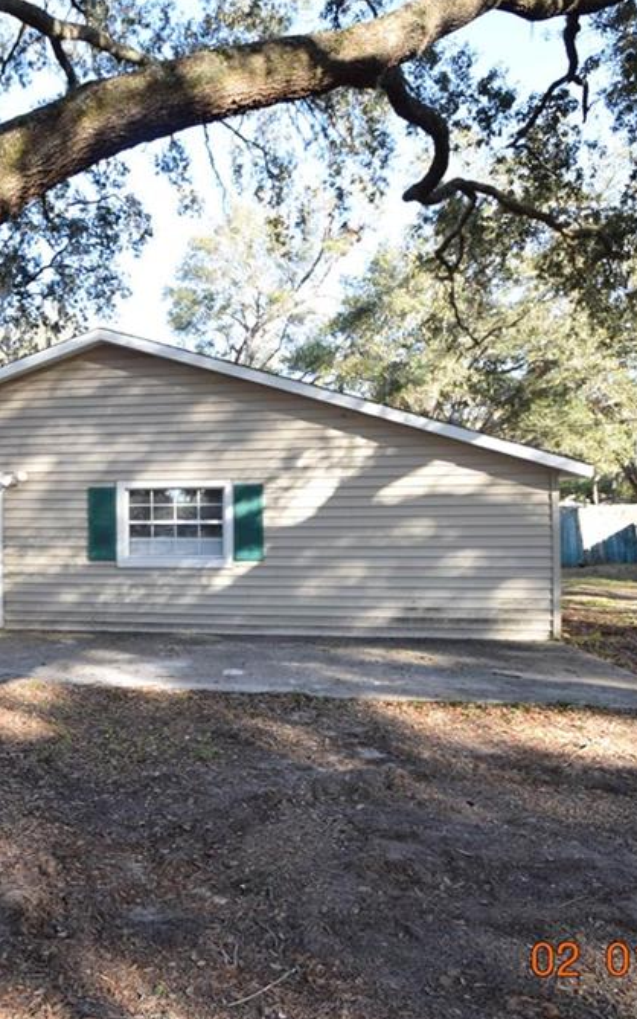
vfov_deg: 70.9
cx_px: 145
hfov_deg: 46.0
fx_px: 715
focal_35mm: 26
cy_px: 515
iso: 400
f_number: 7.1
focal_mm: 11
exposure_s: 1/200
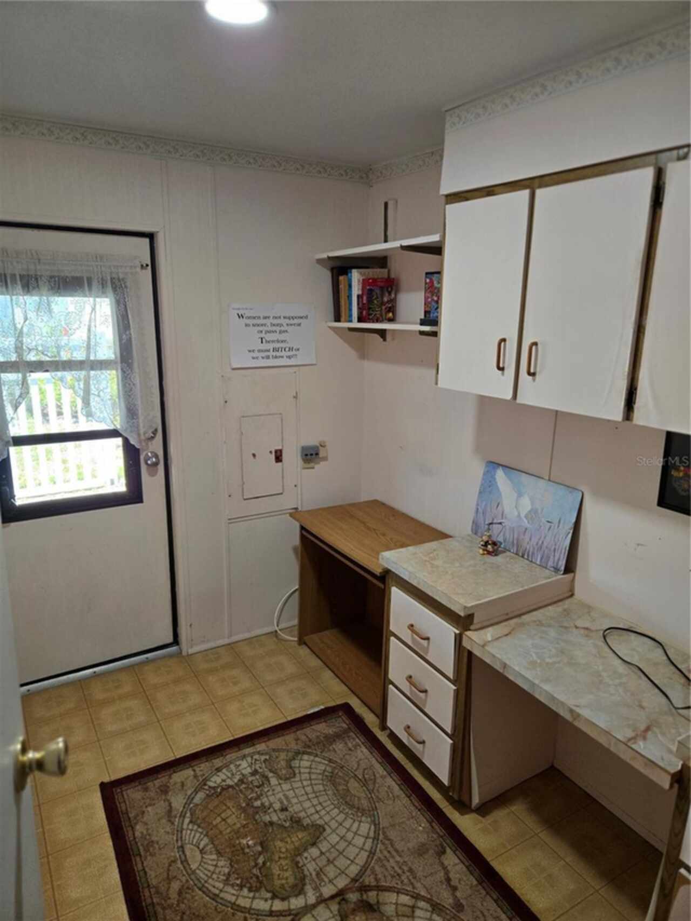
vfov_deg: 73.9
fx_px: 612
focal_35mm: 23
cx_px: 346
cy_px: 460
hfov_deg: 58.9
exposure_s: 1/120
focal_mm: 5.4
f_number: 1.8
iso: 100
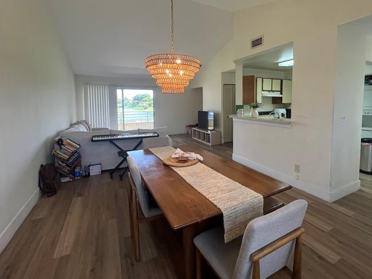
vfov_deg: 77.3
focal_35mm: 16
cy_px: 113
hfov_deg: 94.3
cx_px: 201
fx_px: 172
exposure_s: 1/120
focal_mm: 1.57
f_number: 1.8
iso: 100
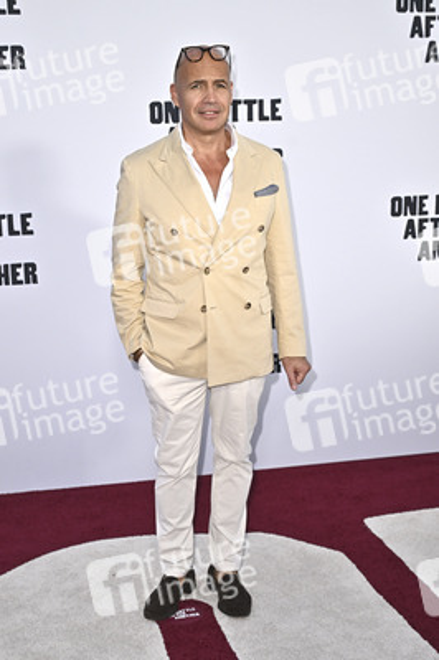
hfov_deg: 27.5
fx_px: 898
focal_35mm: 49
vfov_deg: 40.4
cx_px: 220
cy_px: 330
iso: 800
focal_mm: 49
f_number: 5
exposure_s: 1/320
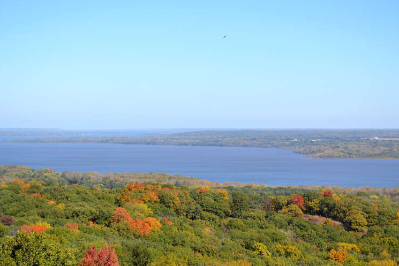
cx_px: 208
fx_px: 981
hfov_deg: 23.0
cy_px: 140
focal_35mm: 89
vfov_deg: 15.4
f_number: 8
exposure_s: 1/250
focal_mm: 55
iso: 100
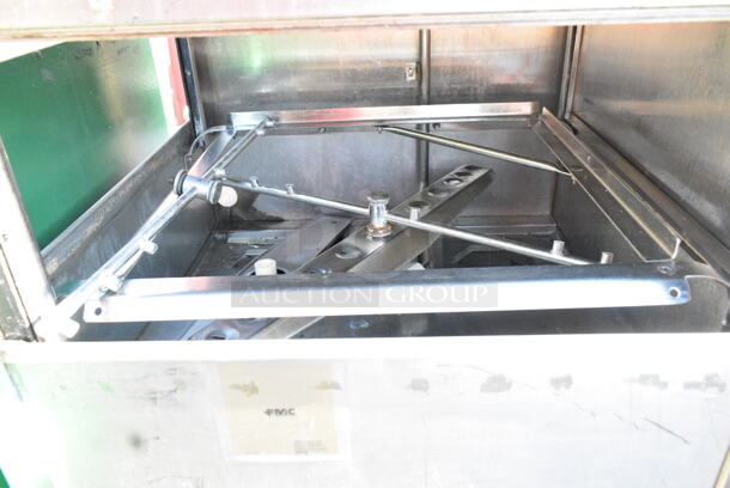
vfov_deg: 48.0
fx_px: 548
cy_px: 244
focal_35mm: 27
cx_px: 365
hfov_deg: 67.3
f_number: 8
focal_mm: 18
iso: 6400
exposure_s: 1/400
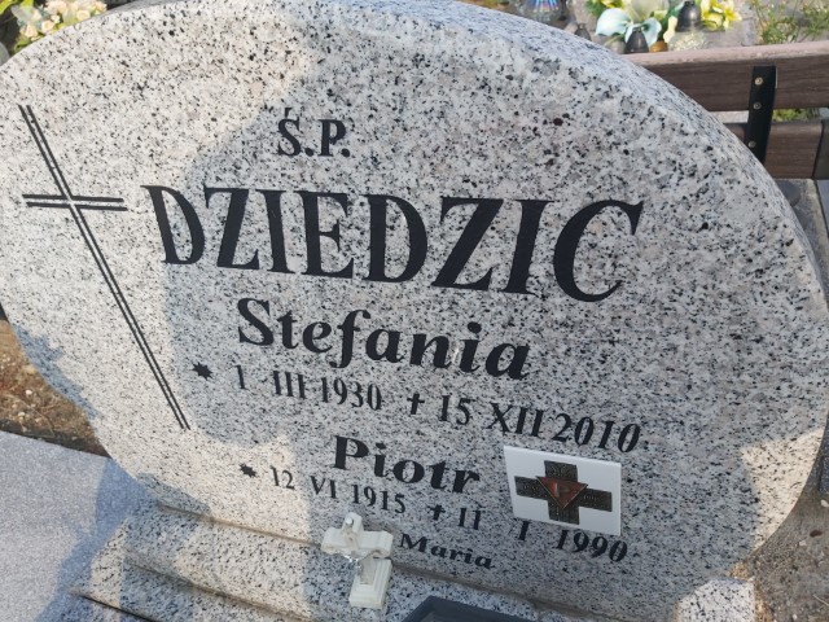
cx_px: 414
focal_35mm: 26
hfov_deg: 67.3
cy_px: 311
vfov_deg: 53.1
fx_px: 623
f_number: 1.7
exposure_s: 1/1524
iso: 64
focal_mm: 3.92
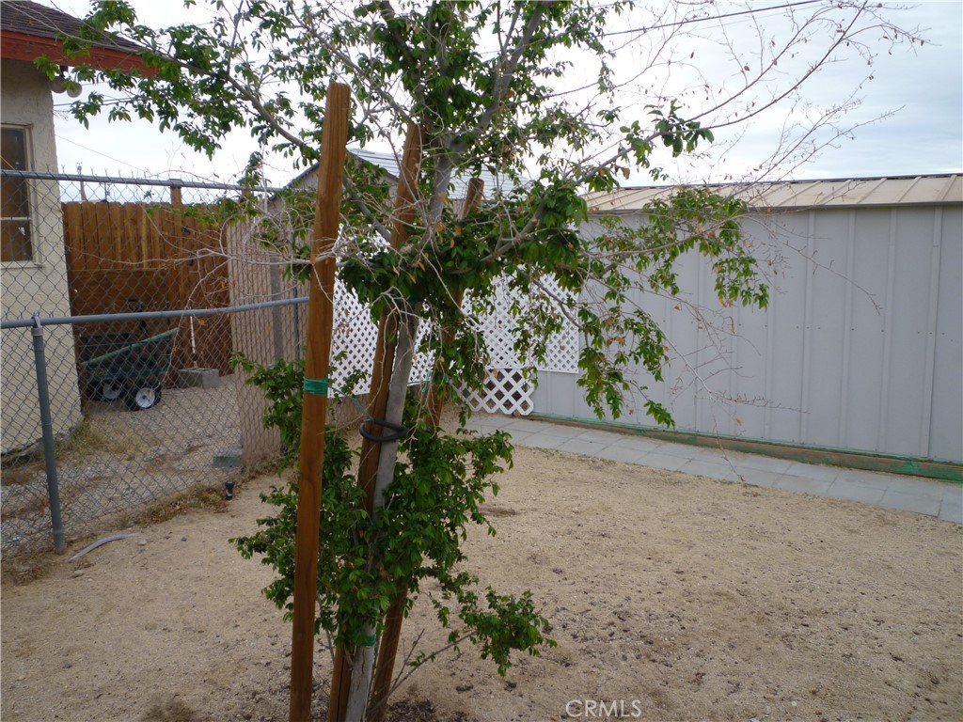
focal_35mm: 29
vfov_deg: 48.2
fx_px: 807
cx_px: 482
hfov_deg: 61.7
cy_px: 361
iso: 80
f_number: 3.3
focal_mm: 5.2
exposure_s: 1/320
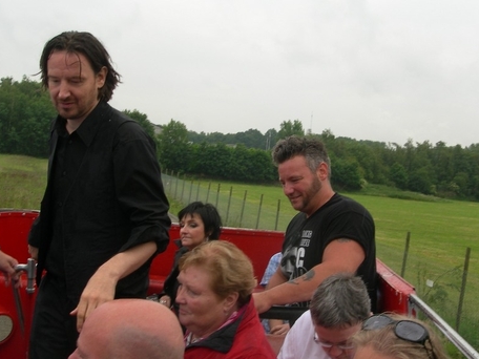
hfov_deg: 38.1
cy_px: 182
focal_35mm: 50
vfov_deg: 29.1
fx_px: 692
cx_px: 264
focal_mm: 7.8
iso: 50
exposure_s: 1/126
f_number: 4.8
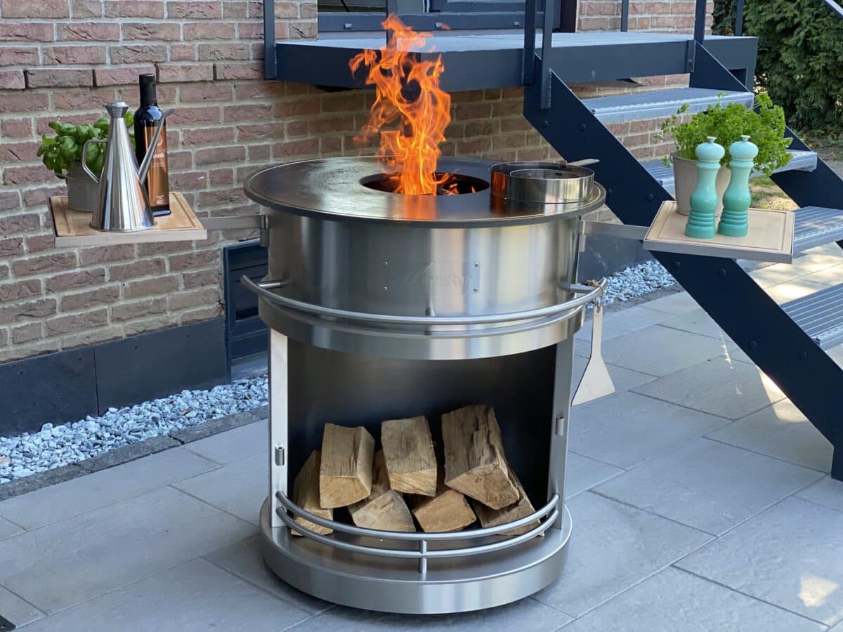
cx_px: 422
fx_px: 1266
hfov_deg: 36.8
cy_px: 316
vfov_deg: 28.0
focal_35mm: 52
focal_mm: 6
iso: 64
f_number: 2
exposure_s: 1/122
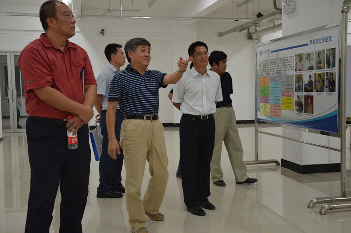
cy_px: 116
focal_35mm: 45
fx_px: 438
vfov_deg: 29.8
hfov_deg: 43.7
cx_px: 176
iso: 400
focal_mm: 30
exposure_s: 1/50
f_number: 4.2
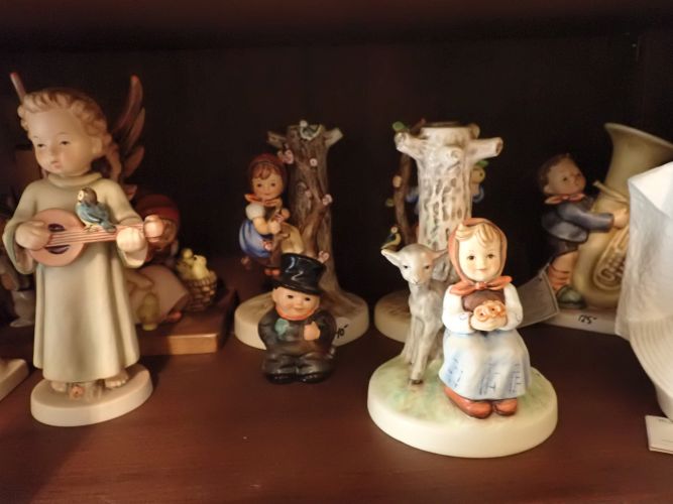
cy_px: 252
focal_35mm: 30
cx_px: 336
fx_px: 583
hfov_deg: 60.0
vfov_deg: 46.8
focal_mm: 5.4
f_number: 2.3
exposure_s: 1/30
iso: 1600
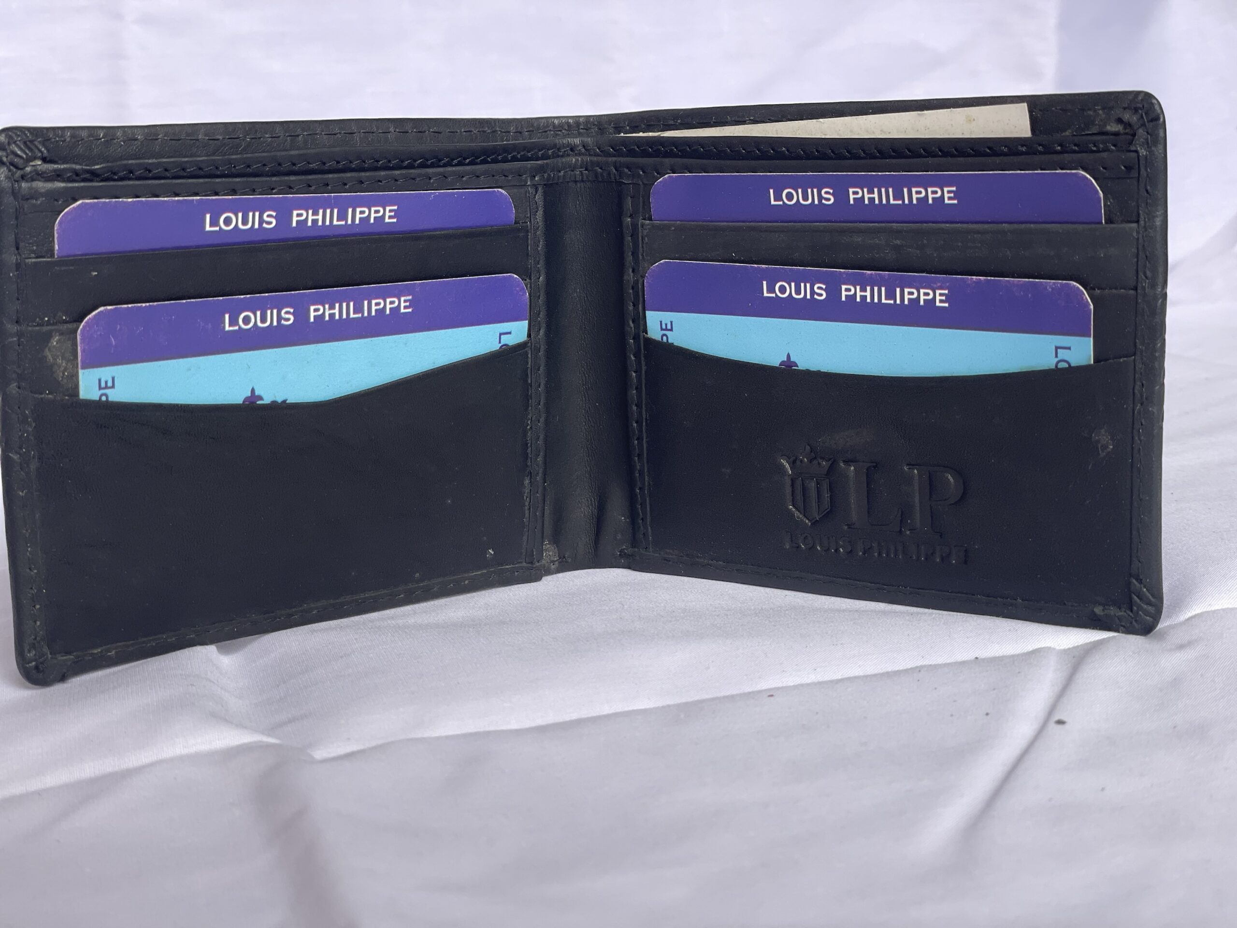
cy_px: 464
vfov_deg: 28.0
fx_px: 1858
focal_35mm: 52
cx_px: 618
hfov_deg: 36.8
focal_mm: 6
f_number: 2
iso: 25
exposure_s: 1/182
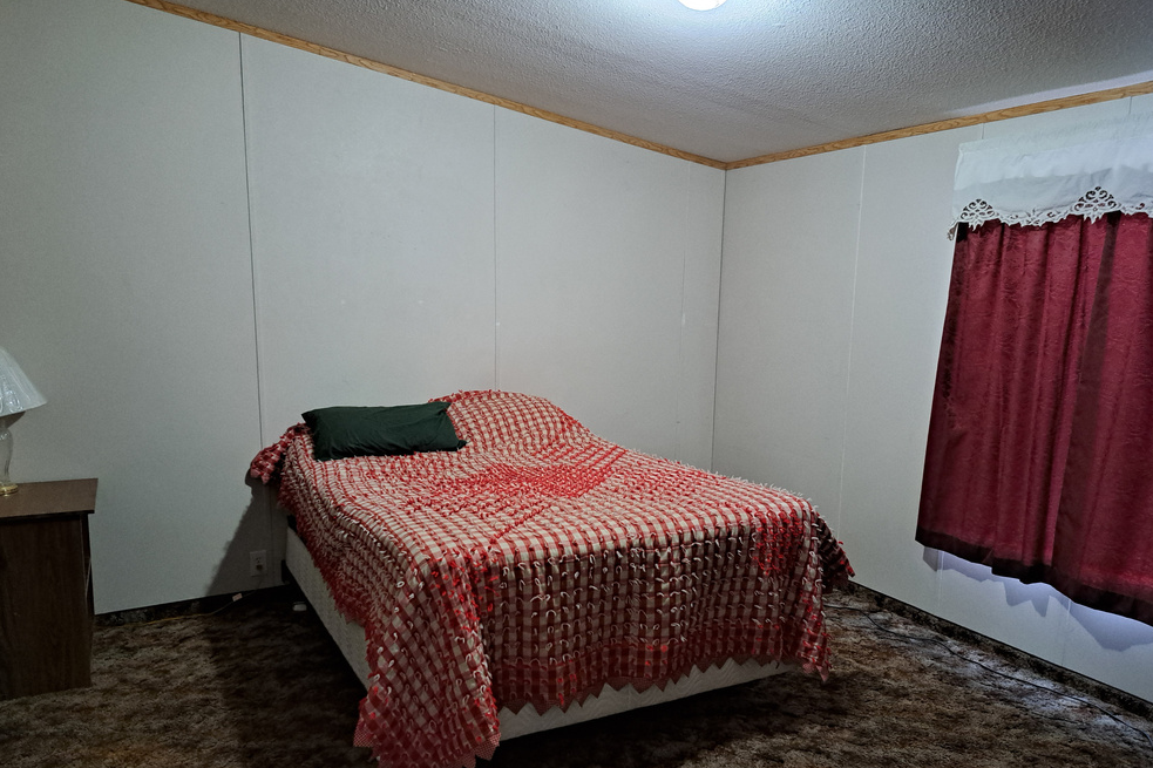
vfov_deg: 49.4
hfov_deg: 69.4
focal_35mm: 26
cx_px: 558
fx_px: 833
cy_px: 429
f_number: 1.8
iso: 400
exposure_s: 1/30
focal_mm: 5.23
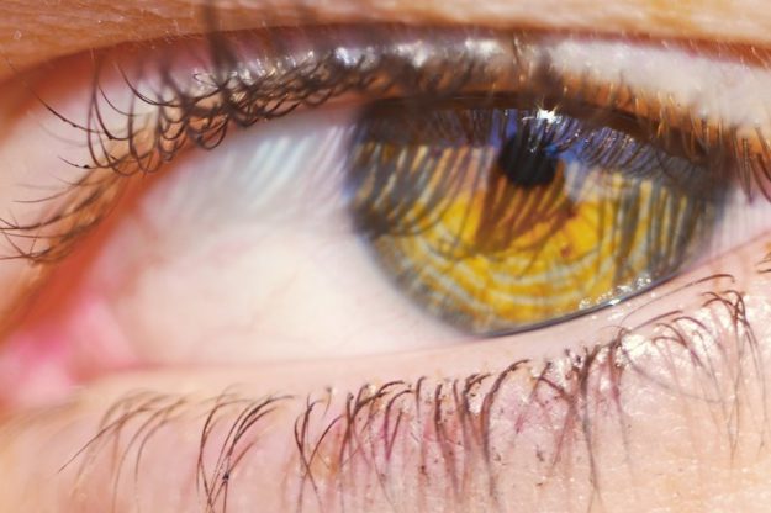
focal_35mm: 142
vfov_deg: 9.6
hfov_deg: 14.4
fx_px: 3050
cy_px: 256
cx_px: 386
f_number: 6.3
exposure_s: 1/125
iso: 100
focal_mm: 95
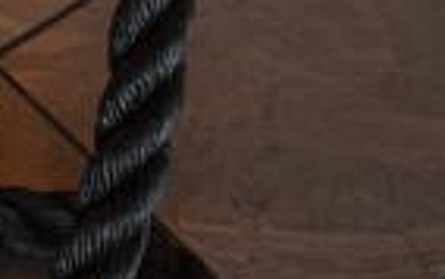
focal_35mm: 177
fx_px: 2148
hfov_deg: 10.8
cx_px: -445
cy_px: -478
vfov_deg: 6.9
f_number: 3.5
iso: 800
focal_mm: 18
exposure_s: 1/160
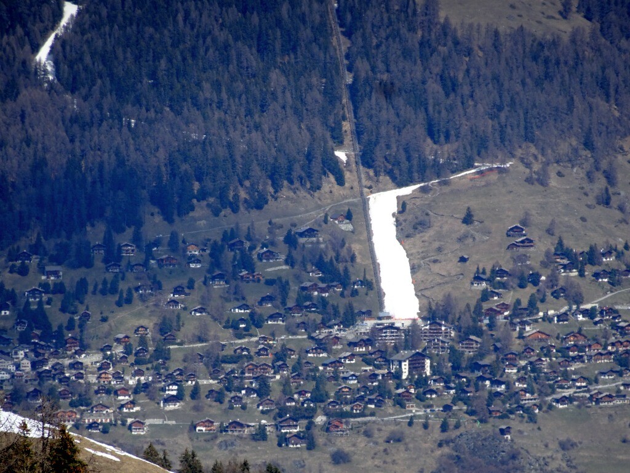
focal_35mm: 453
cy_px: 236
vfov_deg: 3.3
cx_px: 315
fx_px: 8244
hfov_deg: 4.4
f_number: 6.3
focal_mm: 77.35
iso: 80
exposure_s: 1/400
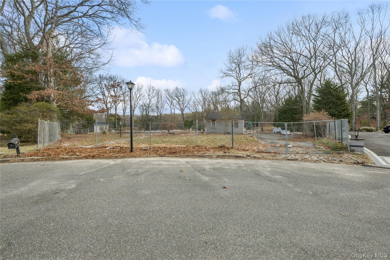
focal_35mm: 16
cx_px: 195
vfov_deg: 75.5
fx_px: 168
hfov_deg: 98.5
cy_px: 130
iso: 100
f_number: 11
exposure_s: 1/100
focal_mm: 15.5
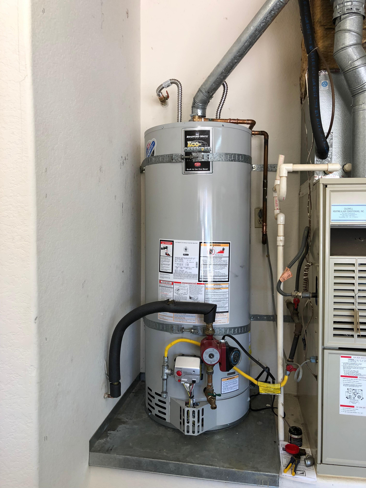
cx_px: 183
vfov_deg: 63.4
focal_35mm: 28
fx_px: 395
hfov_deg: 49.7
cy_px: 244
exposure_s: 1/30
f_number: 1.8
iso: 25
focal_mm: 4
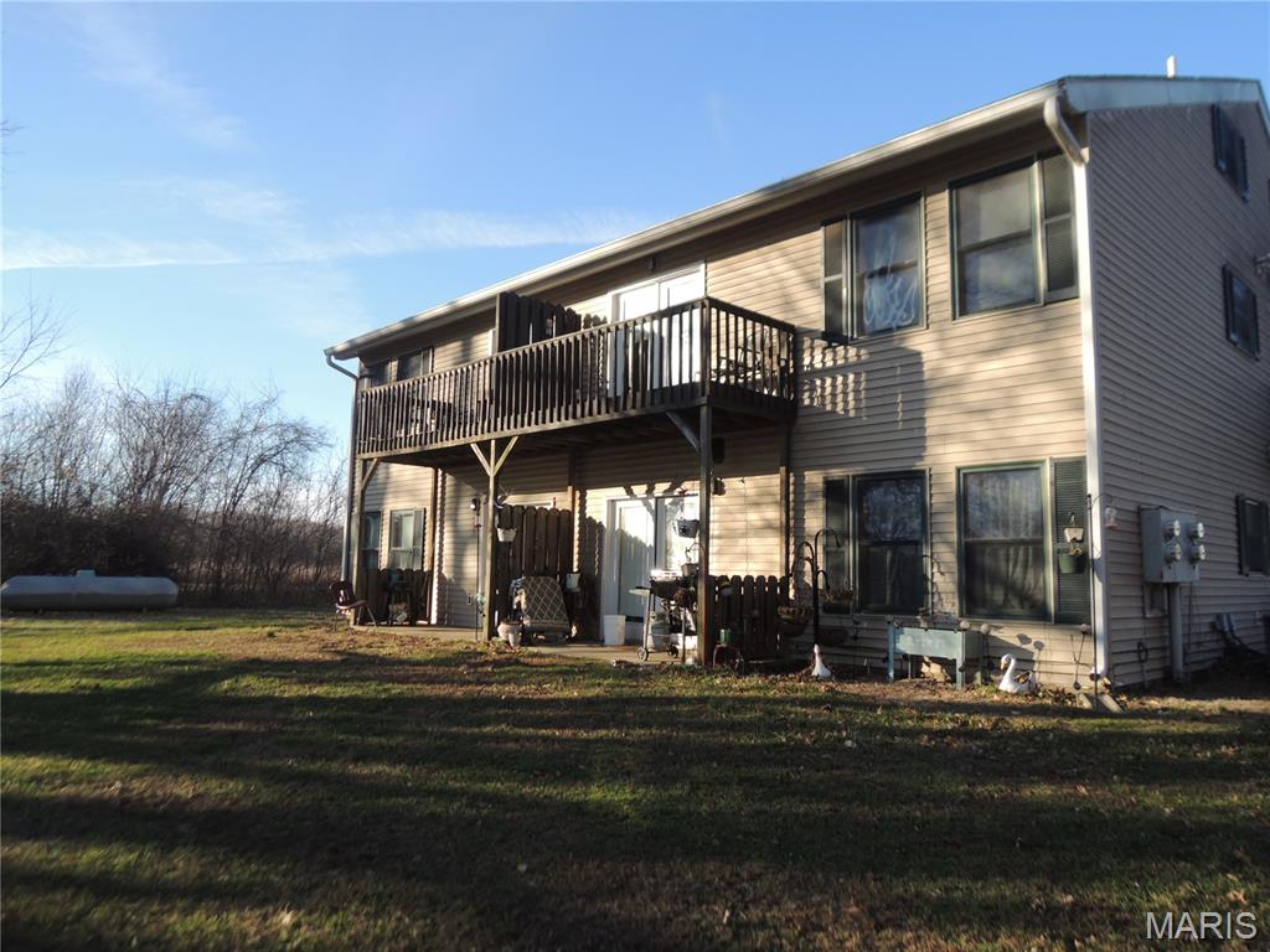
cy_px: 476
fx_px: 881
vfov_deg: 56.8
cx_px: 635
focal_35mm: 24
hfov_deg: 71.6
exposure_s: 1/640
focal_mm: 4.3
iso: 100
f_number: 2.8
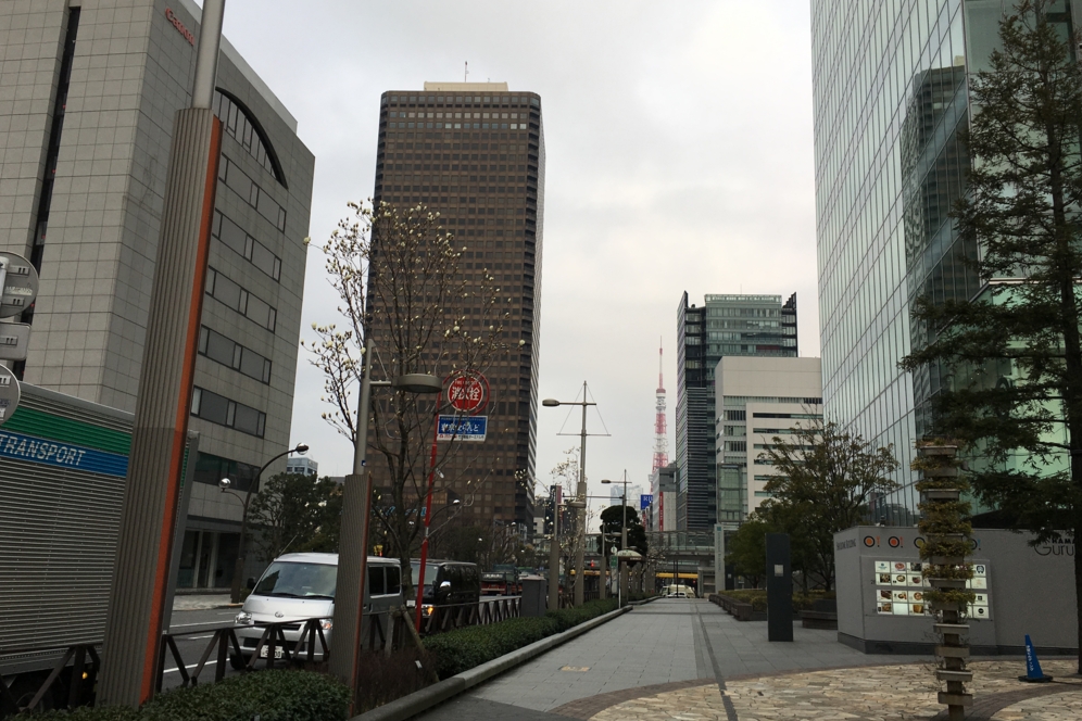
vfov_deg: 42.3
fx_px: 932
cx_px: 541
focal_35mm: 31
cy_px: 360
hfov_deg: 60.3
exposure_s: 1/561
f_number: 2.2
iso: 25
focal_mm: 4.15
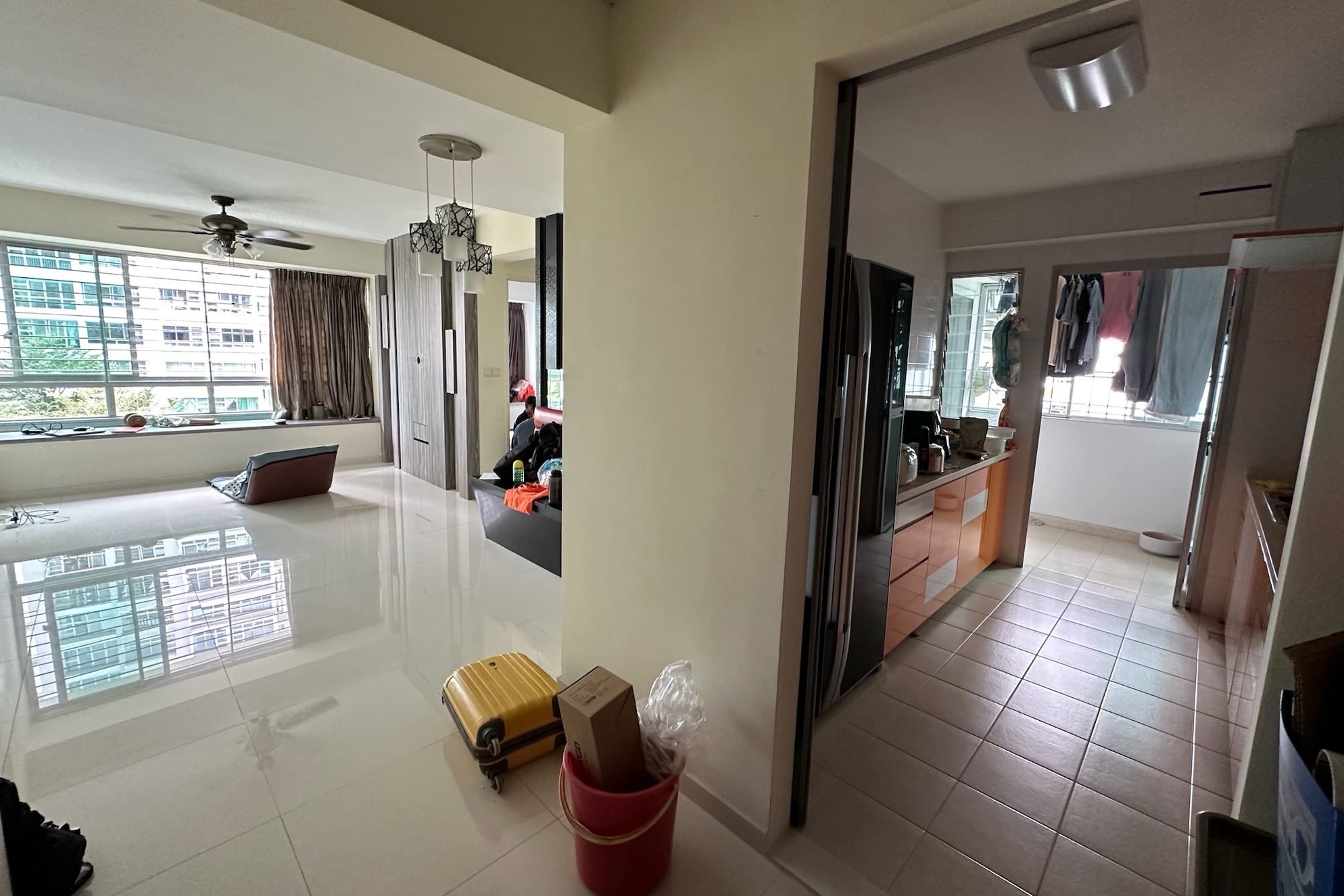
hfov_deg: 100.4
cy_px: 430
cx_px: 690
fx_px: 560
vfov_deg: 77.3
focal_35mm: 15
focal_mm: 2.22
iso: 320
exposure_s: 1/70
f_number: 2.2
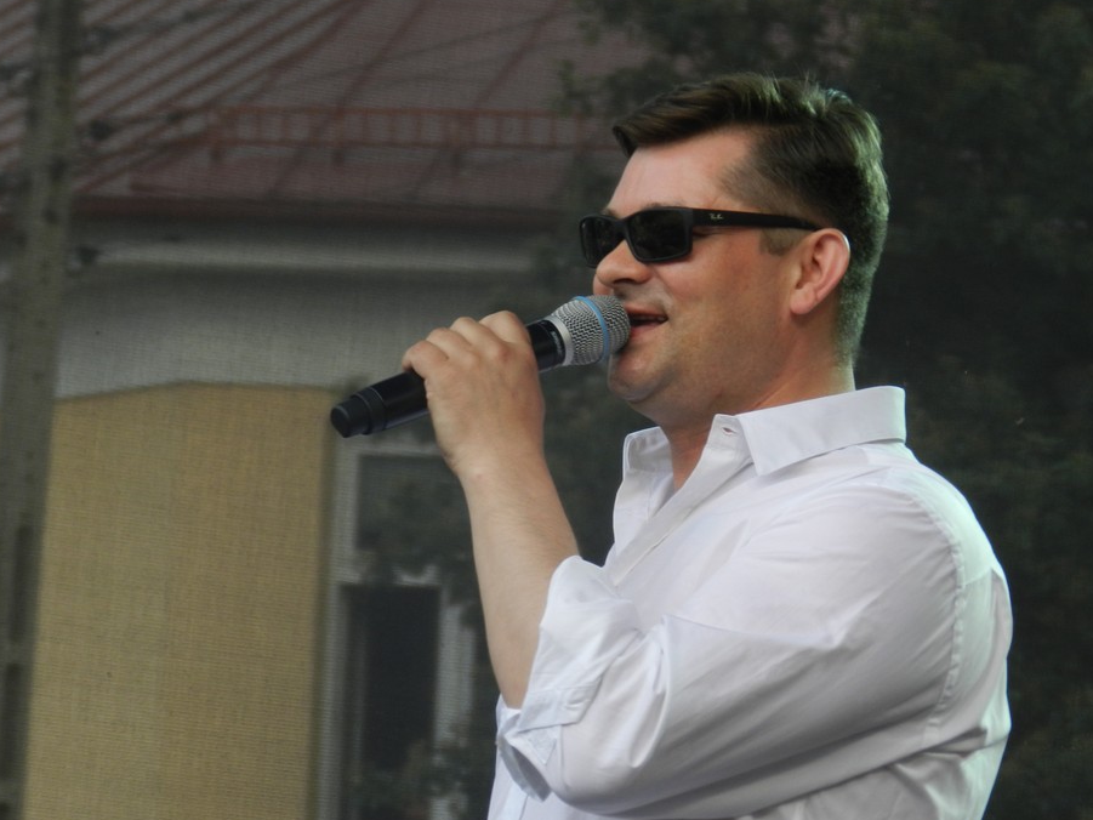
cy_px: 410
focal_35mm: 299
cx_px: 518
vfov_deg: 5.0
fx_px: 9442
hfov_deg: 6.6
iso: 160
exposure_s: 1/160
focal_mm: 46.7
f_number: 5.2
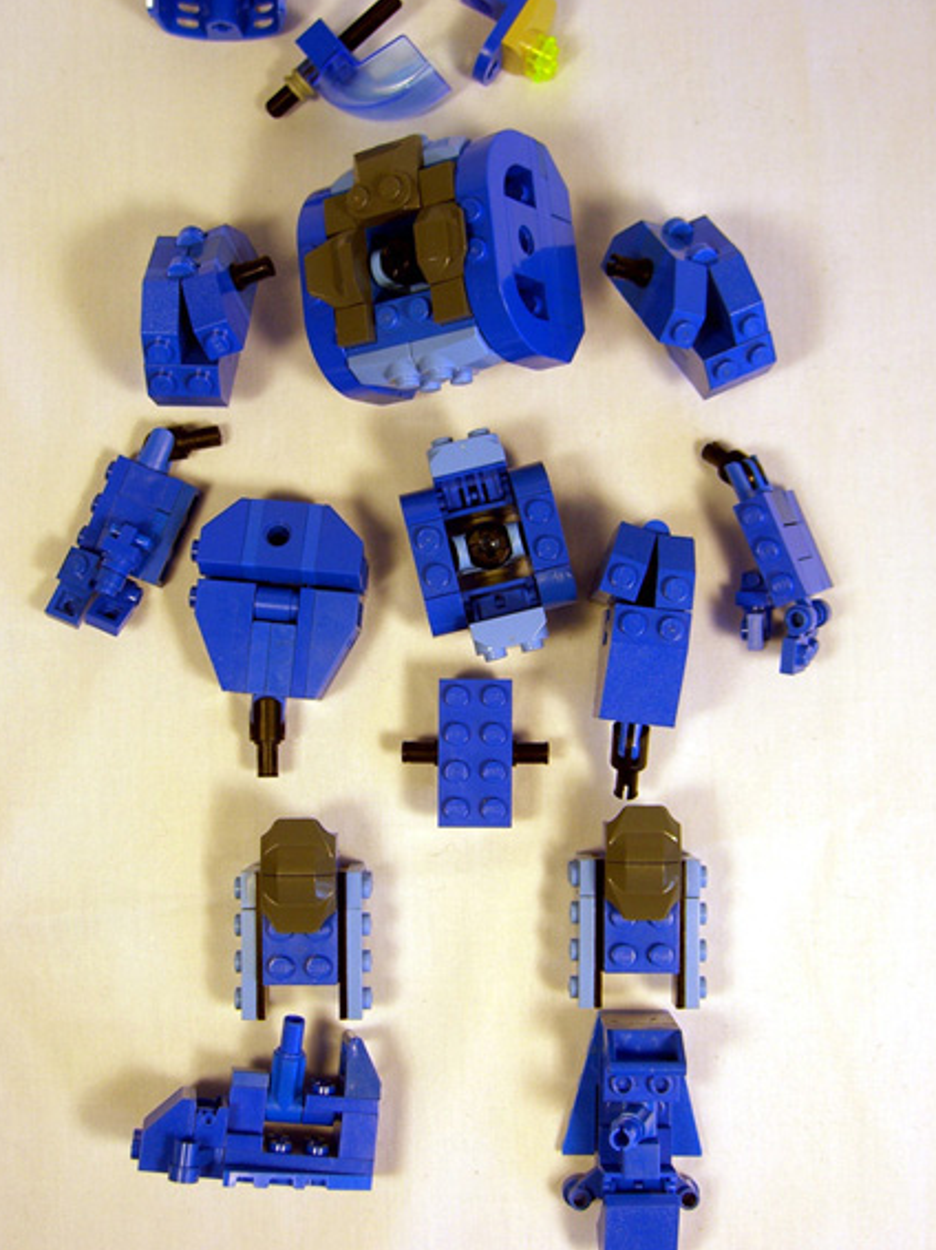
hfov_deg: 33.6
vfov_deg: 43.9
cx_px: 483
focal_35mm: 43
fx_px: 1551
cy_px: 596
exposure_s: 1/80
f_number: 2.8
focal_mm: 7.9
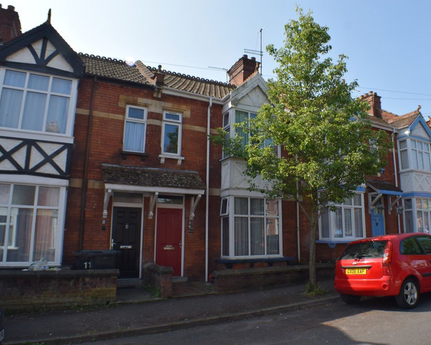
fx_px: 434
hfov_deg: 52.6
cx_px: 250
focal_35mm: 34
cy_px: 173
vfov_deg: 43.4
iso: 200
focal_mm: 20
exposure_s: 1/320
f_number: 9
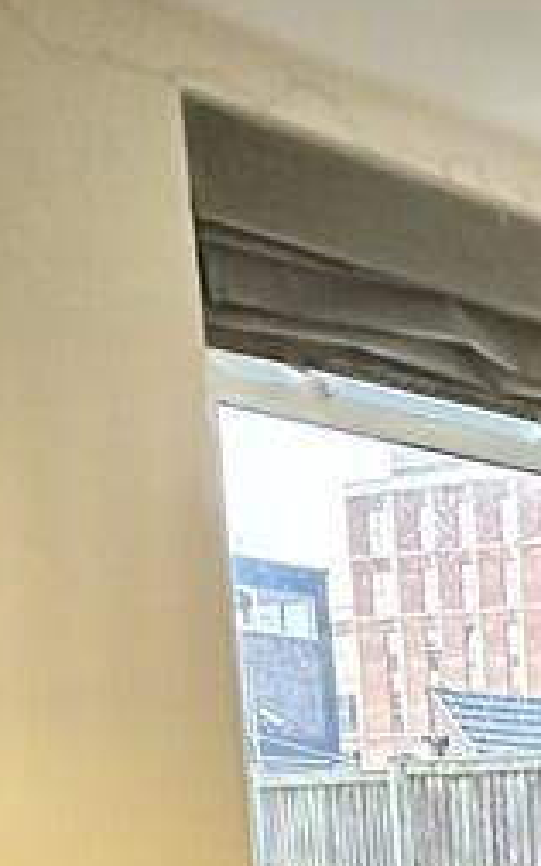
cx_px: 1065
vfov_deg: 28.4
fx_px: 1416
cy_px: 1106
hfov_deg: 16.6
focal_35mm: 60
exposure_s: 1/50
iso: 1250
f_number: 2.2
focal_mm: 2.22
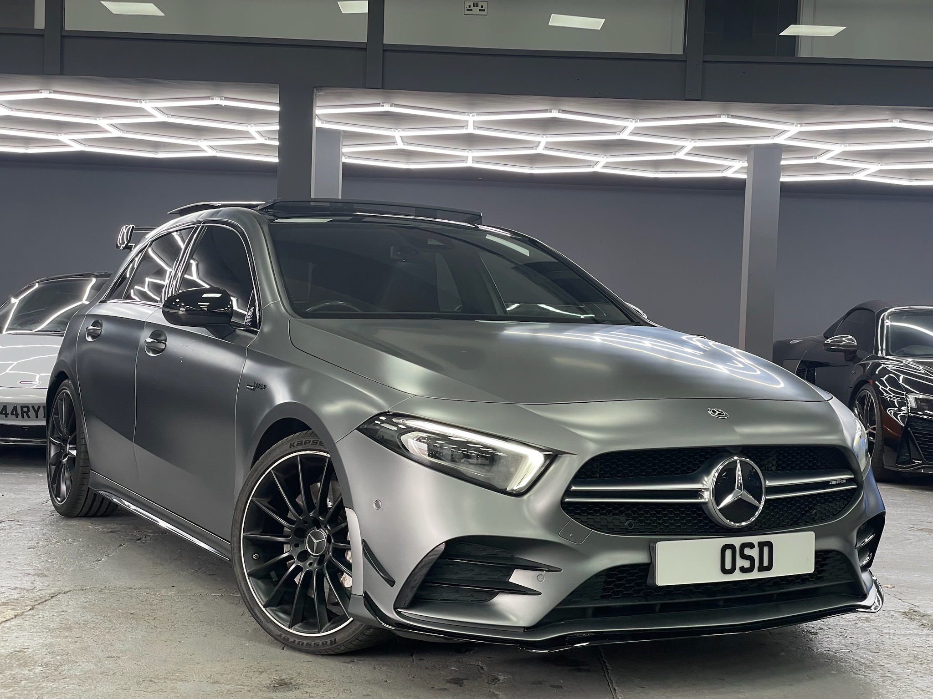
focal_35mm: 52
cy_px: 350
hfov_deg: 36.8
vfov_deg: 28.0
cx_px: 466
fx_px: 1402
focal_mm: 6
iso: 160
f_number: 2
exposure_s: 1/100
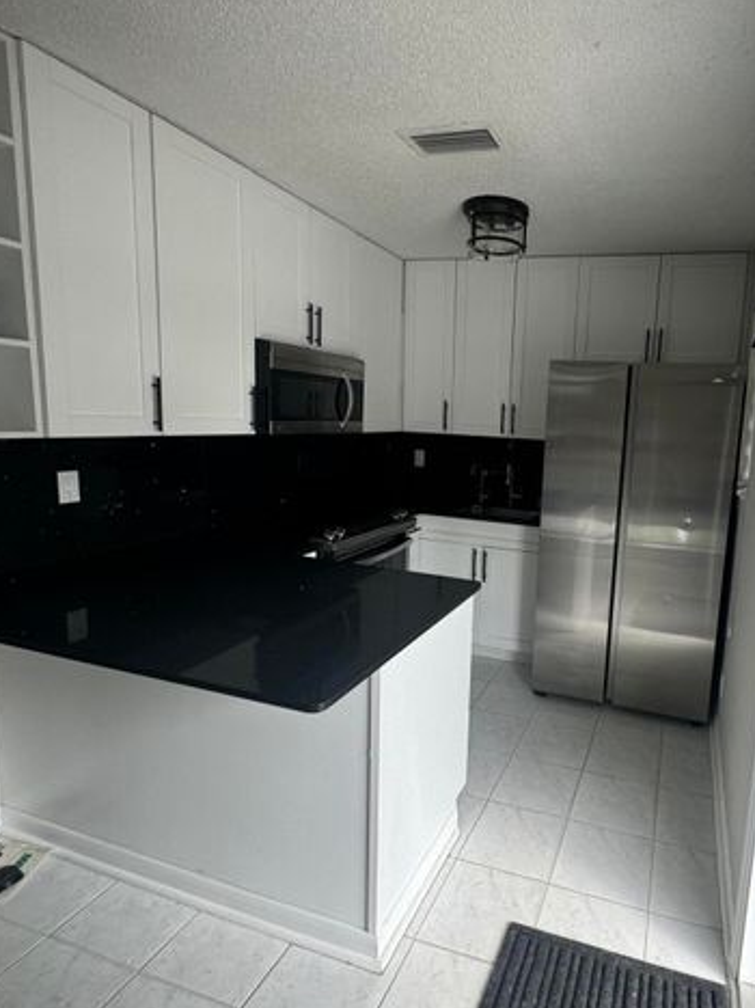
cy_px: 502
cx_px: 526
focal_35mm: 20
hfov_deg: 63.6
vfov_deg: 81.8
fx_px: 582
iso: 40
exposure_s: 1/99
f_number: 2.2
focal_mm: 2.22
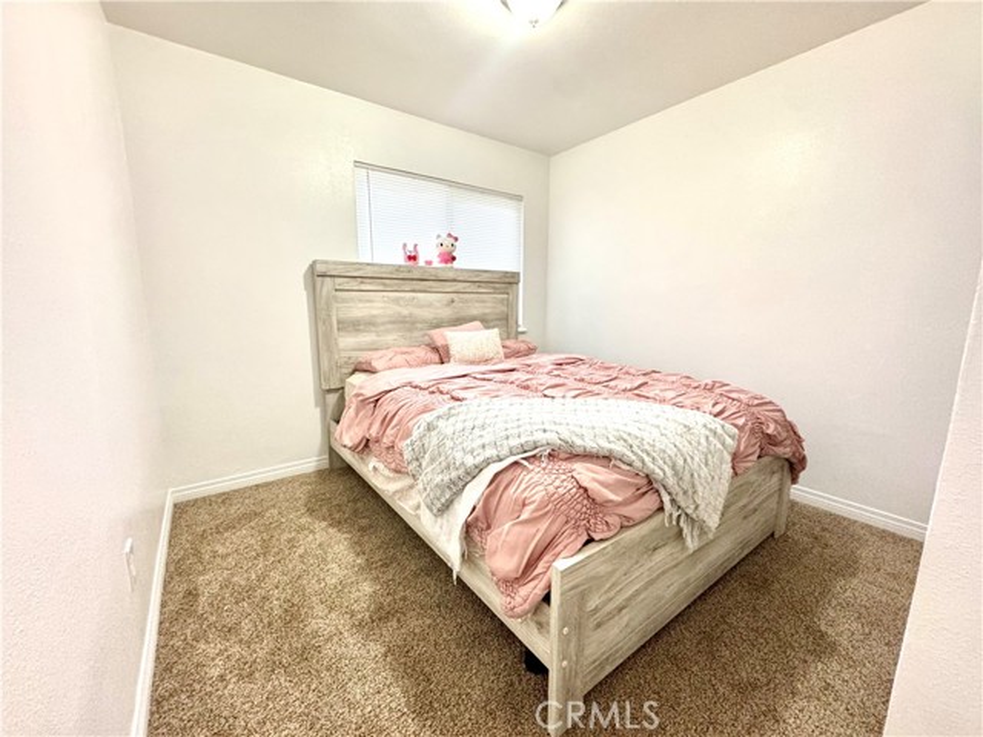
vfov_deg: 85.7
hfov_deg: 102.1
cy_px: 368
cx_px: 492
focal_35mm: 14
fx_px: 398
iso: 640
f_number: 2.2
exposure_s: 1/60
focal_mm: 2.22
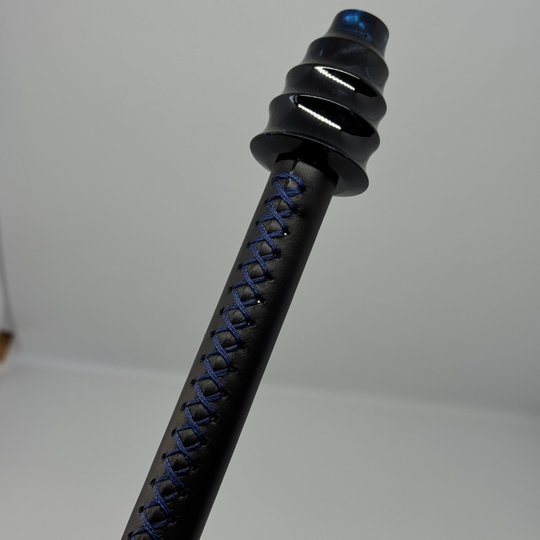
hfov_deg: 30.0
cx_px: 270
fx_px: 1006
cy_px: 261
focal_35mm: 57
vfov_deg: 30.0
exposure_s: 1/331
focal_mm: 6.76
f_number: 1.78
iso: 64
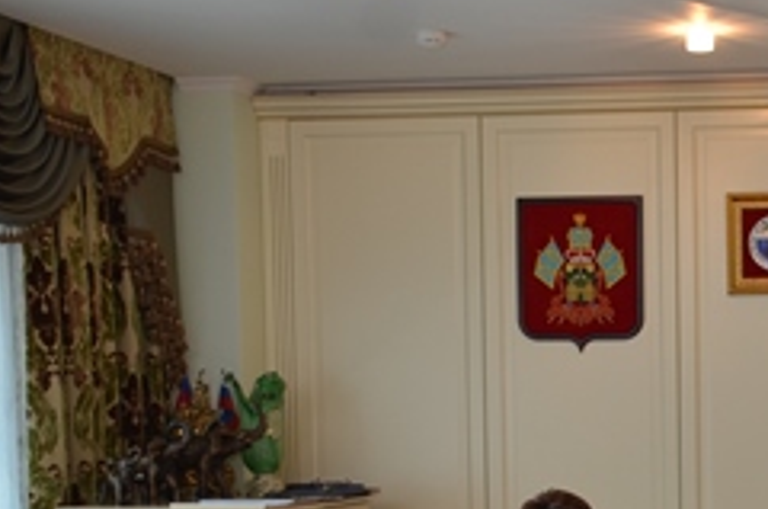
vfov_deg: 13.9
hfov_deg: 20.4
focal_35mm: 96
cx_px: 816
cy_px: 538
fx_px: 2044
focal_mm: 24
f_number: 4
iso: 200
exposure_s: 1/60
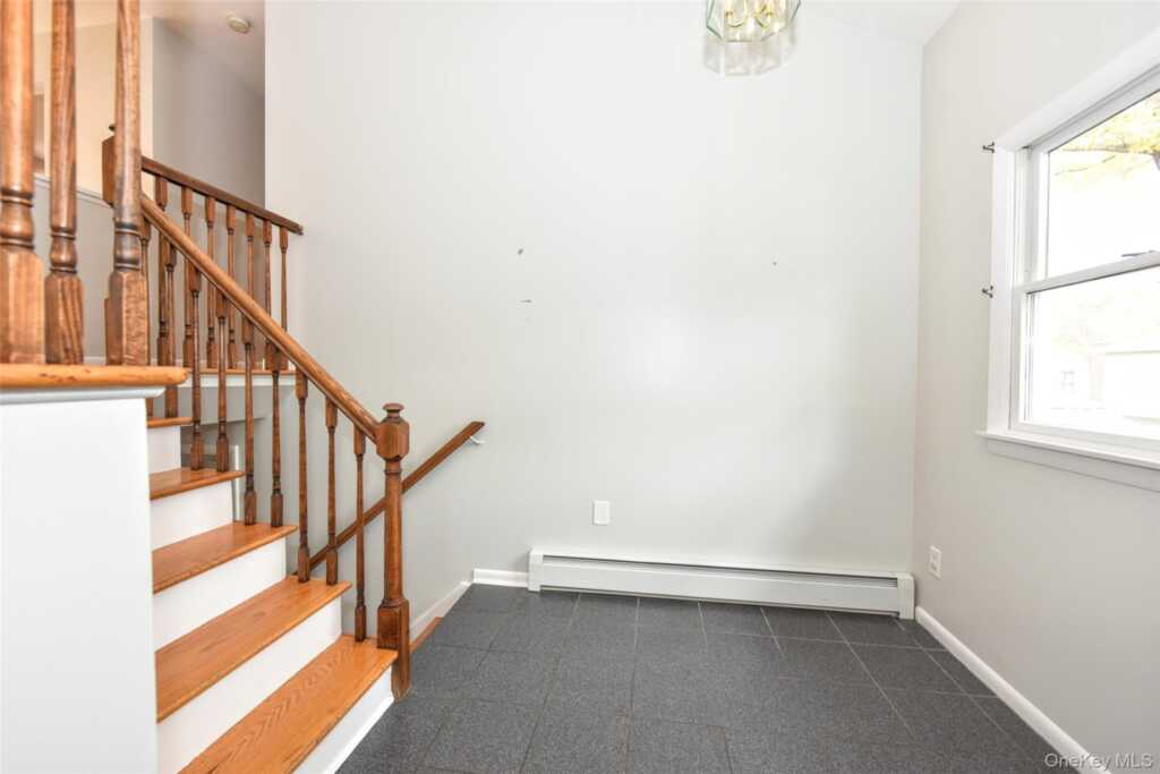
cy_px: 387
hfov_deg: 100.4
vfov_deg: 77.3
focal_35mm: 15
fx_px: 483
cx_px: 580
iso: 800
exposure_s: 1/100
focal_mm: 15
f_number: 4.5
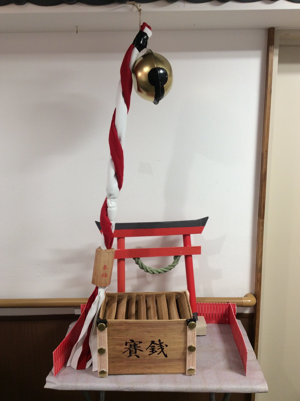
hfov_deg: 44.1
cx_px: 150
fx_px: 371
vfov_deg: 56.9
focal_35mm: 32
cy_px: 200
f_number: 2.4
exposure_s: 1/24
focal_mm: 3.3
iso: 40
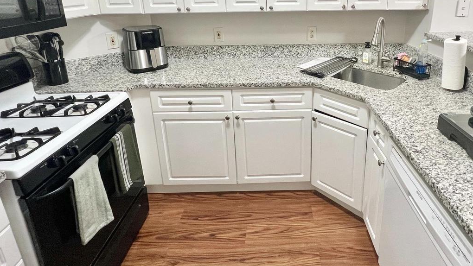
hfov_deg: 85.7
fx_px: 251
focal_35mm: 20
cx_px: 280
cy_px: 59
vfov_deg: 52.8
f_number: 1.8
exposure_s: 1/60
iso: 200
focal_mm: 1.57
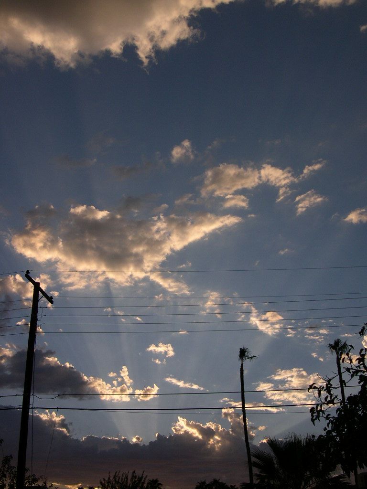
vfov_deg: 49.0
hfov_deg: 37.7
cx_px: 184
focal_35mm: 38
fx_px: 537
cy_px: 244
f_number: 7.6
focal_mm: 8
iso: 100
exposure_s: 1/279
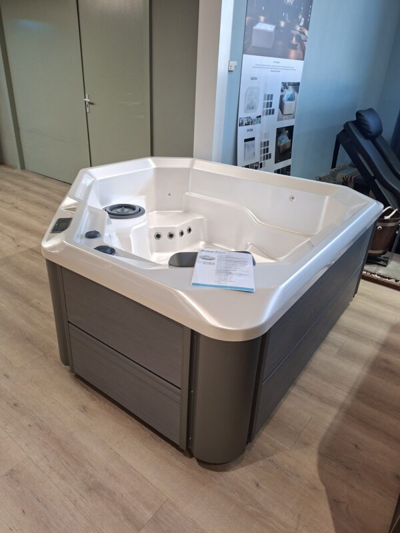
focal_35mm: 23
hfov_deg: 58.9
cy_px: 266
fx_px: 354
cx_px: 200
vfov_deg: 73.9
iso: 200
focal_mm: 5.54
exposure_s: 1/50
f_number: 1.8
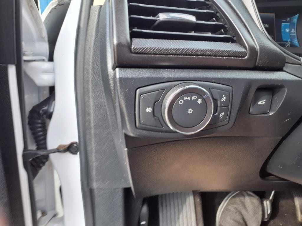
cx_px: 151
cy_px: 113
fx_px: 236
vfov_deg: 51.4
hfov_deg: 65.3
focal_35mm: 27
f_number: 1.9
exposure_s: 1/120
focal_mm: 3.58
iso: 40
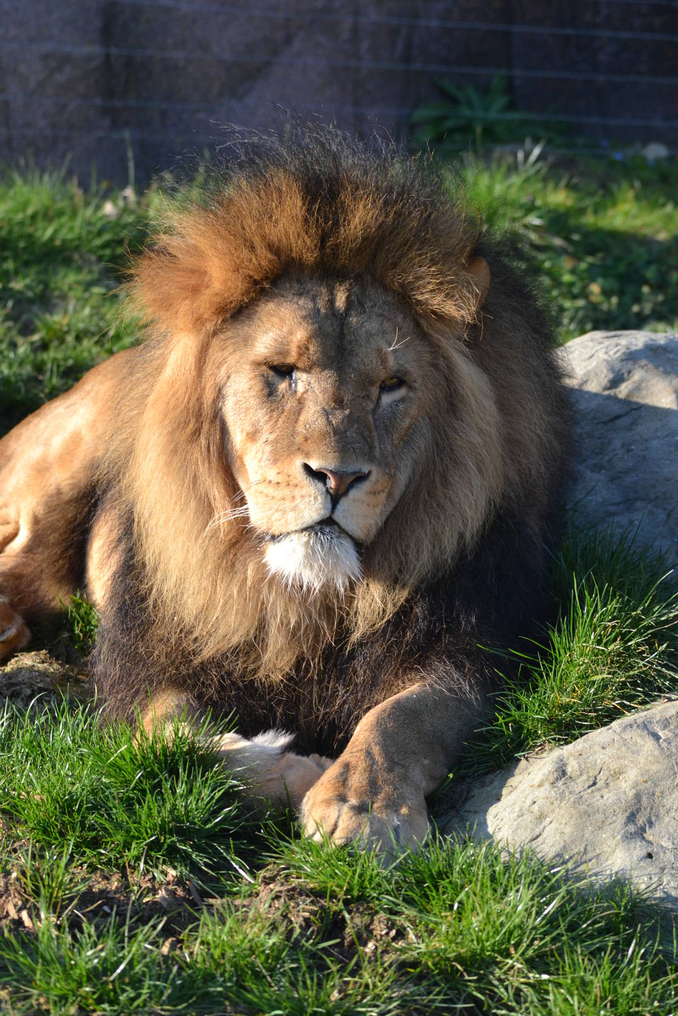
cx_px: 339
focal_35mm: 255
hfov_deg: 5.4
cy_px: 508
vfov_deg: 8.1
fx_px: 7202
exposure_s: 1/500
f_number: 5
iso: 450
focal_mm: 170
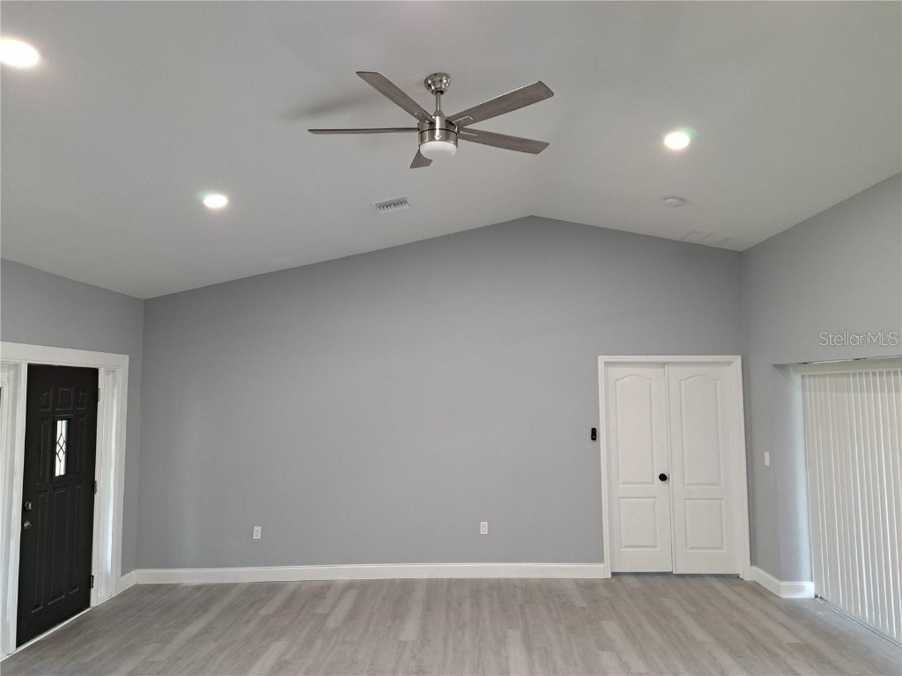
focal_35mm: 24
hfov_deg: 71.6
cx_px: 451
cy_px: 338
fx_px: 625
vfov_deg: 56.8
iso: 320
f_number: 1.8
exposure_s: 1/60
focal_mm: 5.23
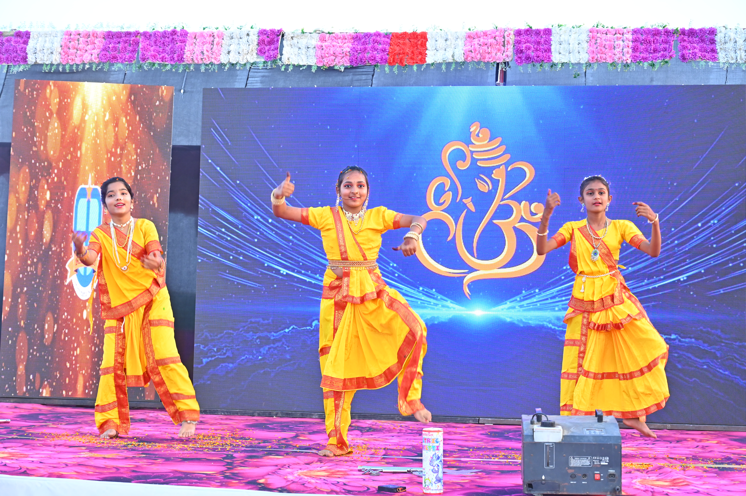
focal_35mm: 57
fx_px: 1180
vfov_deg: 23.7
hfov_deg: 35.1
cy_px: 248
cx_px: 373
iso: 1000
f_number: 5
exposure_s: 1/125
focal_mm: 57
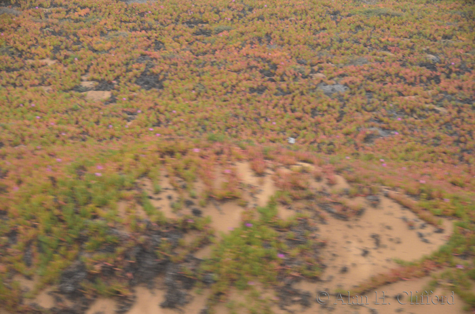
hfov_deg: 19.5
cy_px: 157
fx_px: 1382
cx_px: 238
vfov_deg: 13.0
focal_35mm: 105
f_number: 5
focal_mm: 70
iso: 1250
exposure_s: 1/320
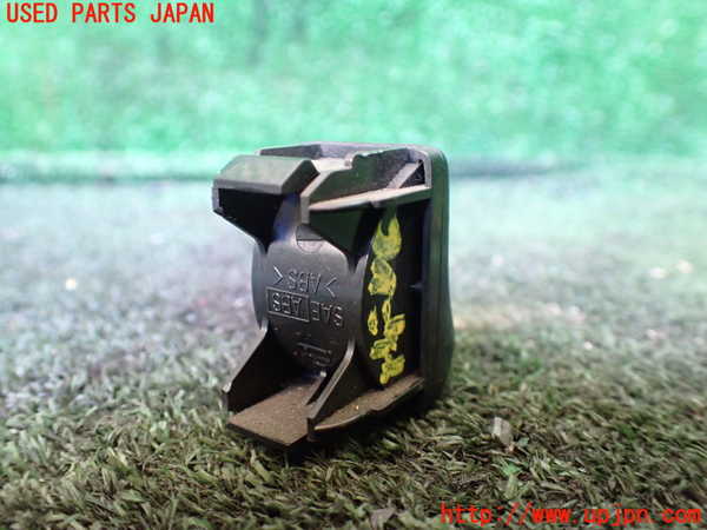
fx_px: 613
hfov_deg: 60.0
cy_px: 265
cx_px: 354
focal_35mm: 30
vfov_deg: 46.8
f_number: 2.3
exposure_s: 1/30
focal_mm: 5.4
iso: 800
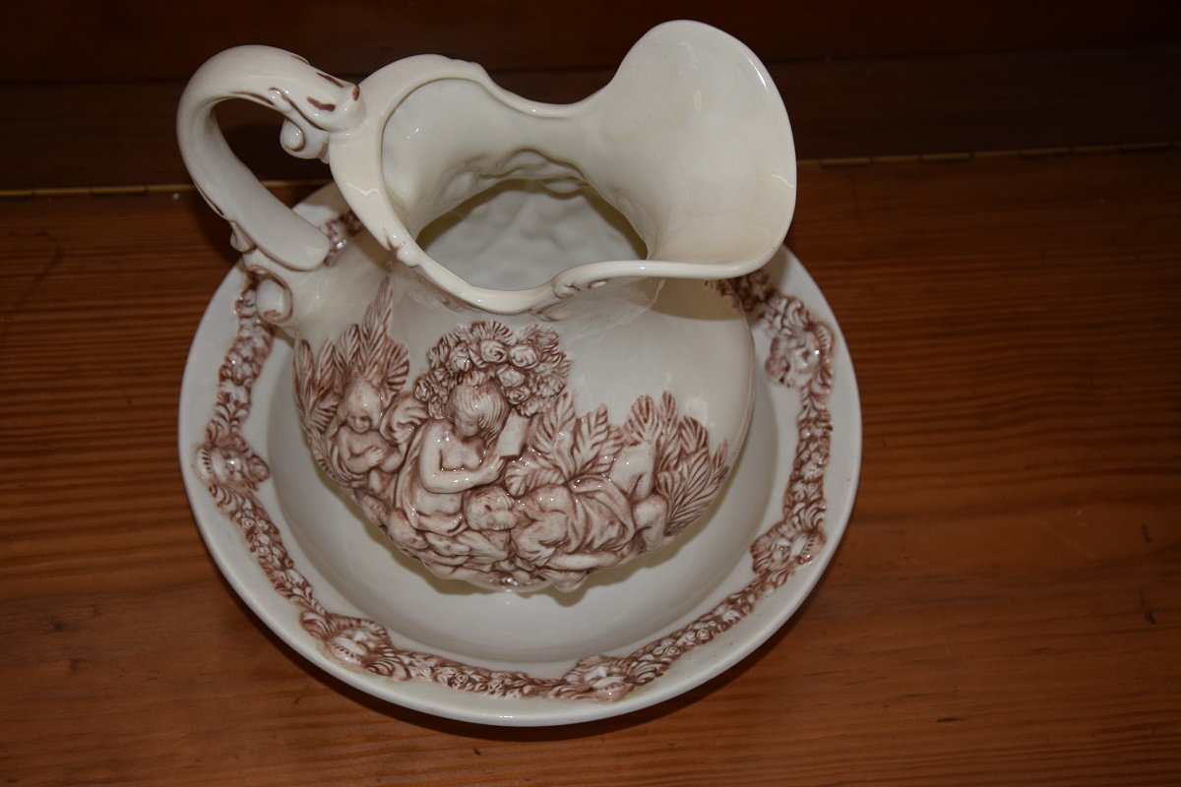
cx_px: 590
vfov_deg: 25.8
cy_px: 394
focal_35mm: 52
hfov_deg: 37.9
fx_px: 1722
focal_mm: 35
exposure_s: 1/60
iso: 800
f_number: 4.5
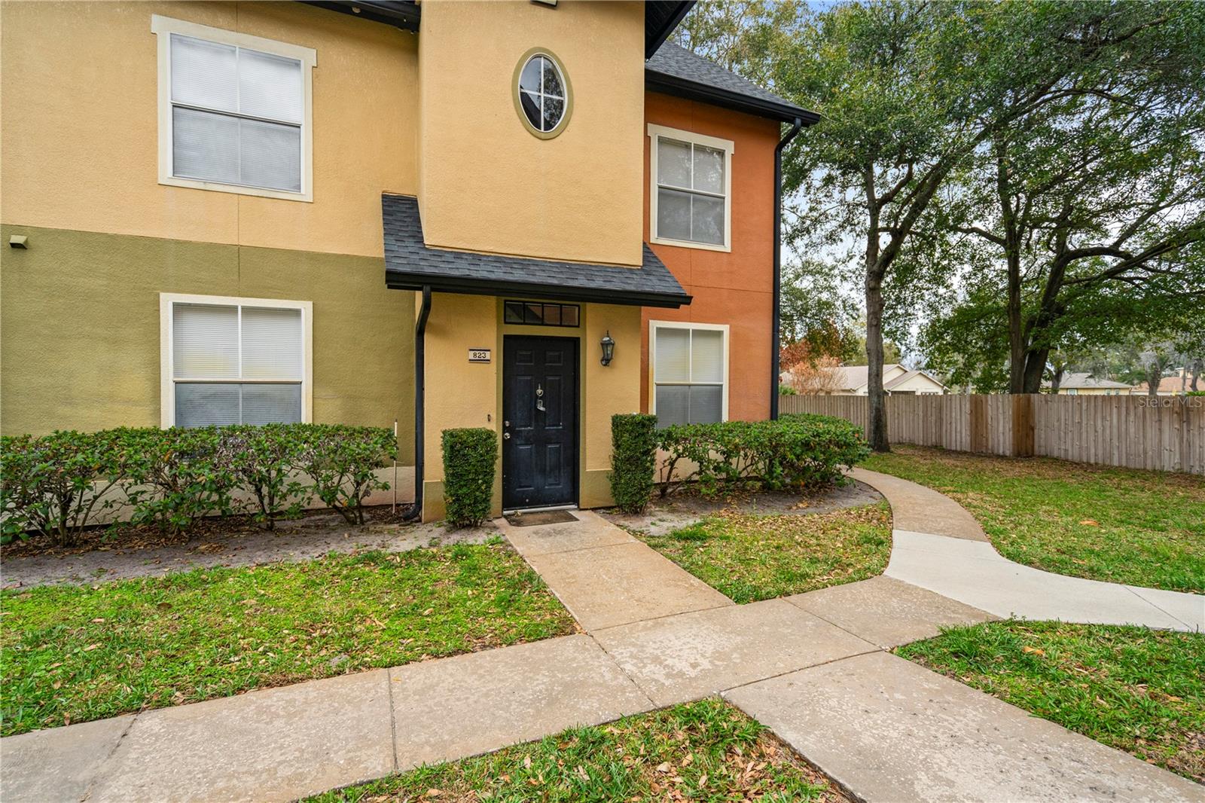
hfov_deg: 96.7
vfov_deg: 73.7
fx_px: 535
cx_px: 602
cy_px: 402
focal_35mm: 16
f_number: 4
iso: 400
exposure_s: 1/400
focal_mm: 16
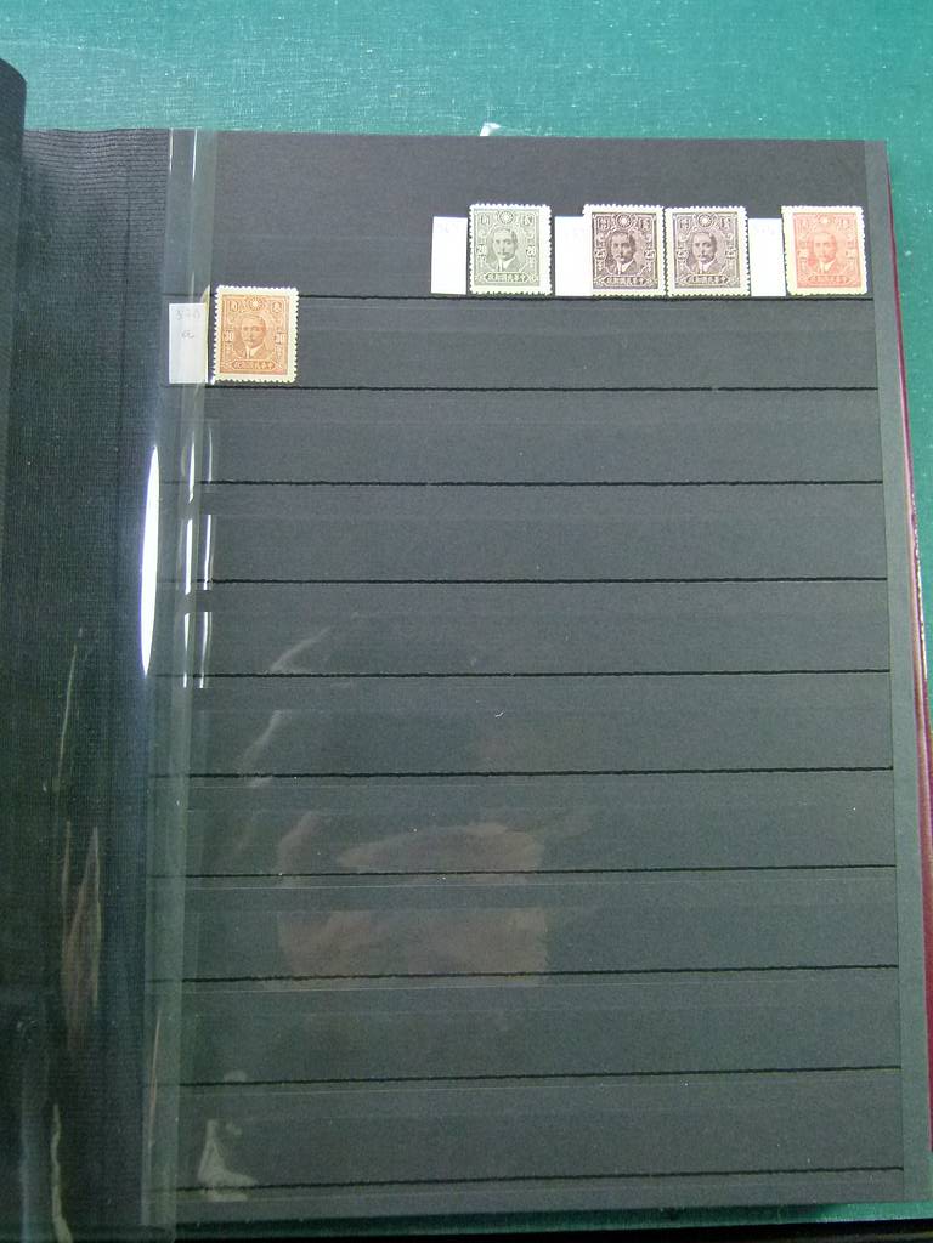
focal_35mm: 32
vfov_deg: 56.8
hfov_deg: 44.2
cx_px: 466
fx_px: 1150
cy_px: 622
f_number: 3
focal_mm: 5.7
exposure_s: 1/60
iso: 400
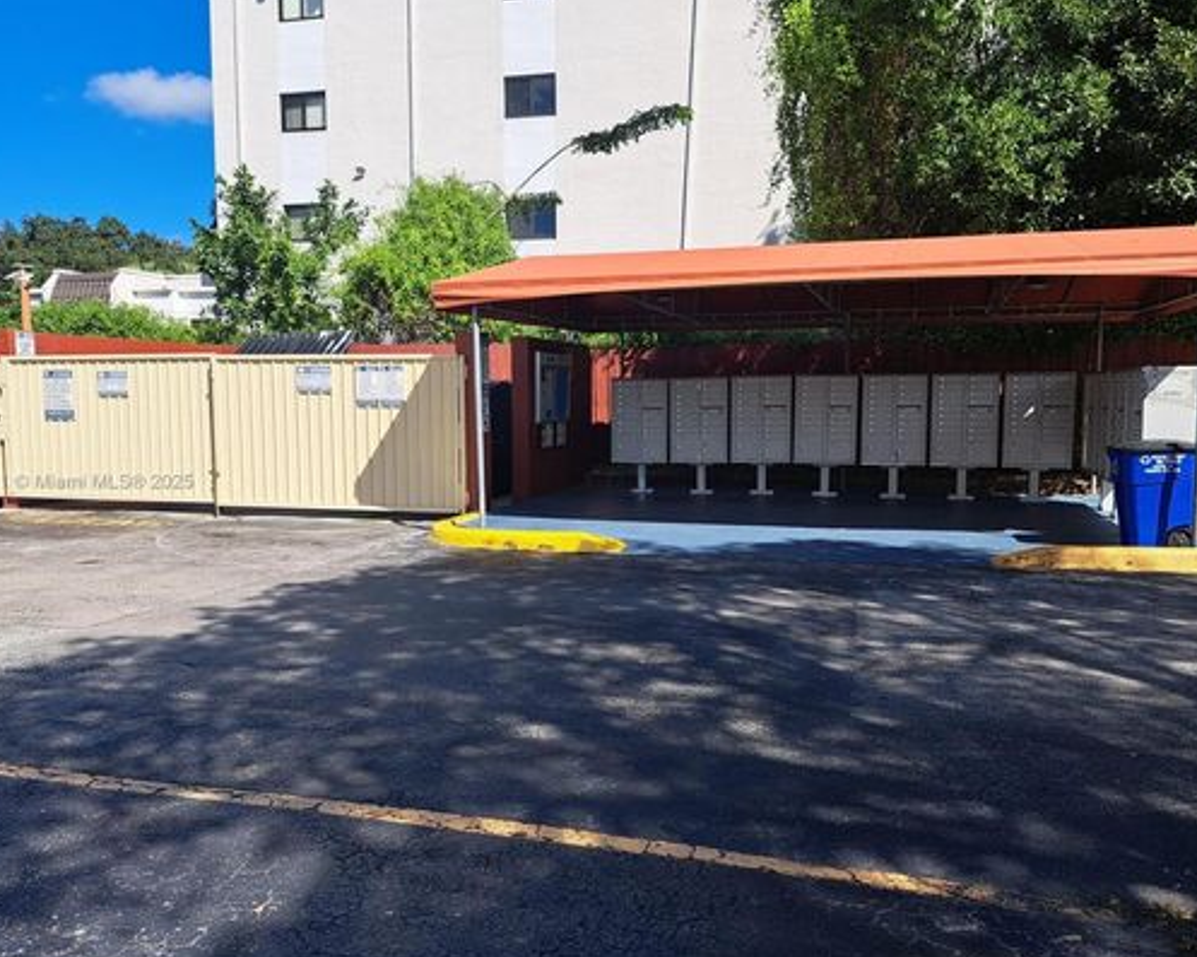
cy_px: 483
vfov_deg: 51.5
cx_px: 621
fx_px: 991
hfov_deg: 62.2
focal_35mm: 28
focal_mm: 5.23
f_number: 1.8
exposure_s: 1/1222
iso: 50
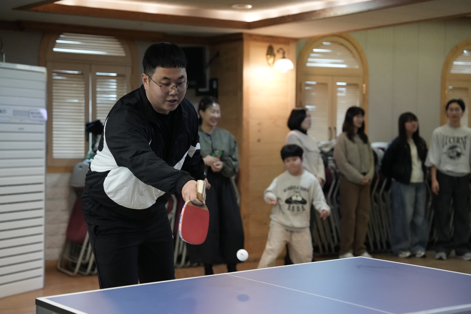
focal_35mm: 62
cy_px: 157
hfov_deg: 32.4
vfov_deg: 21.9
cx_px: 236
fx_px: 811
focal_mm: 62
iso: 8000
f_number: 2.8
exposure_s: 1/800
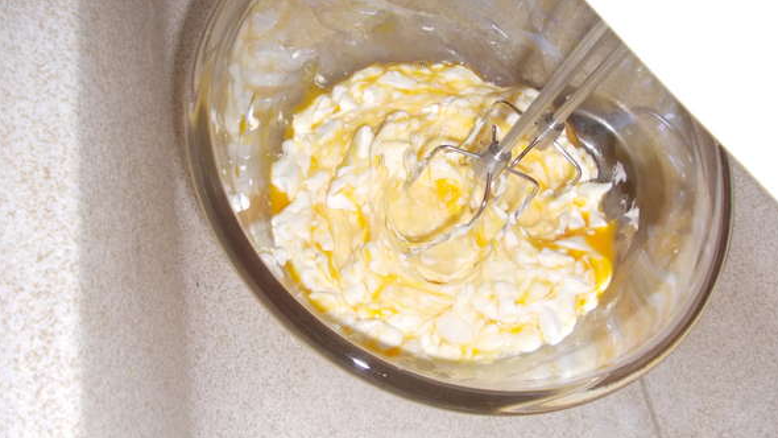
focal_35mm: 31
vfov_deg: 37.7
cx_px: 390
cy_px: 189
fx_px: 640
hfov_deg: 62.6
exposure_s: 1/25
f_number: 2.7
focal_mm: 4
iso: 140
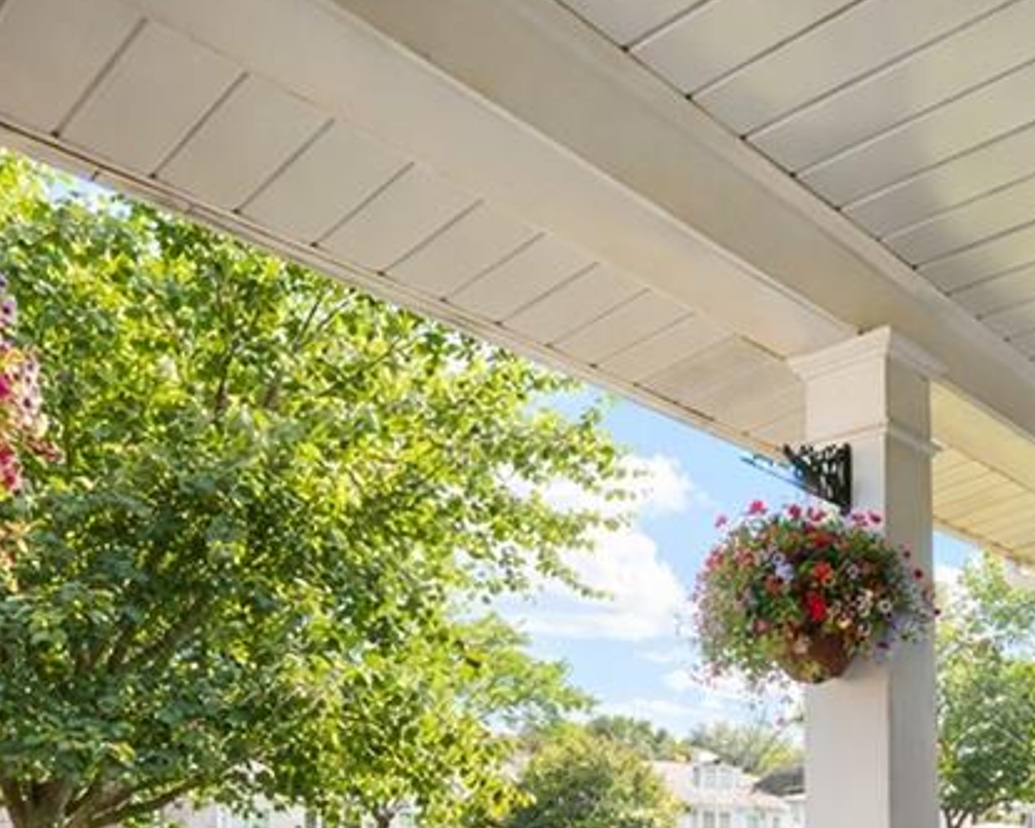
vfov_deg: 36.1
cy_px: 833
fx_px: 1133
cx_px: 813
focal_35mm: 37
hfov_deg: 46.7
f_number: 5.6
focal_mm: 16
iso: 100
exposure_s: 1/125
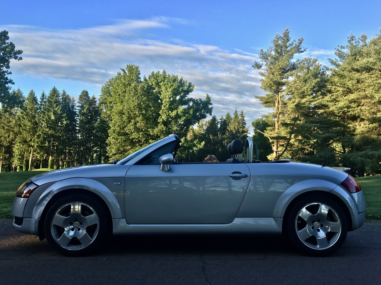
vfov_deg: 48.2
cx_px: 190
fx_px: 319
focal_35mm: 29
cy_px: 142
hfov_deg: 61.7
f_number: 2.2
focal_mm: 4.15
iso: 25
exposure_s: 1/466
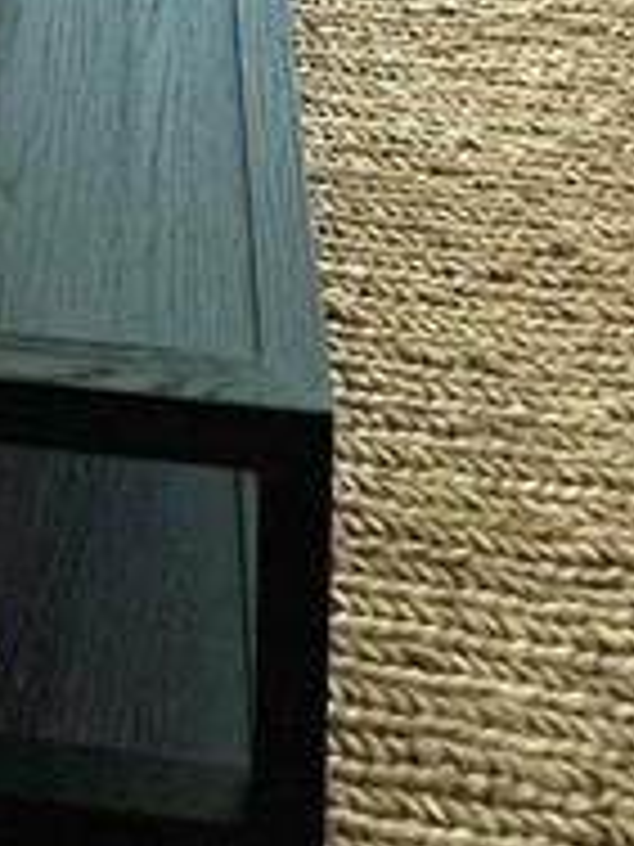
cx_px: -189
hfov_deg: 16.8
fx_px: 2027
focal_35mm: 83
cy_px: -1022
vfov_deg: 15.9
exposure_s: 1/664
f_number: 1.8
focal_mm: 1.57
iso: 32
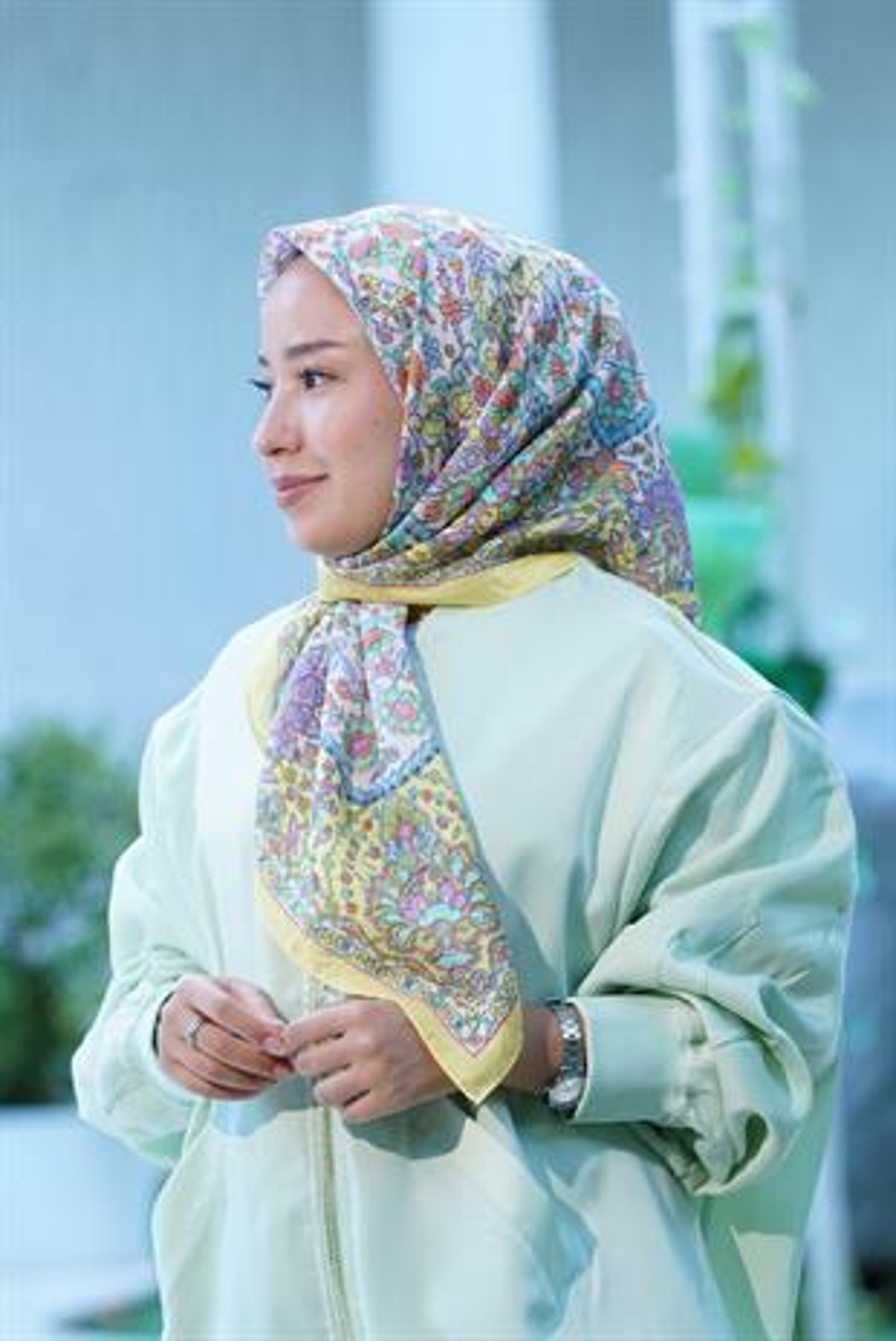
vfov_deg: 18.6
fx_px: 4100
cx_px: 448
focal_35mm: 110
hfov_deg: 12.5
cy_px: 670
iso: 640
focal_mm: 110
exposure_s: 1/200
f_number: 4
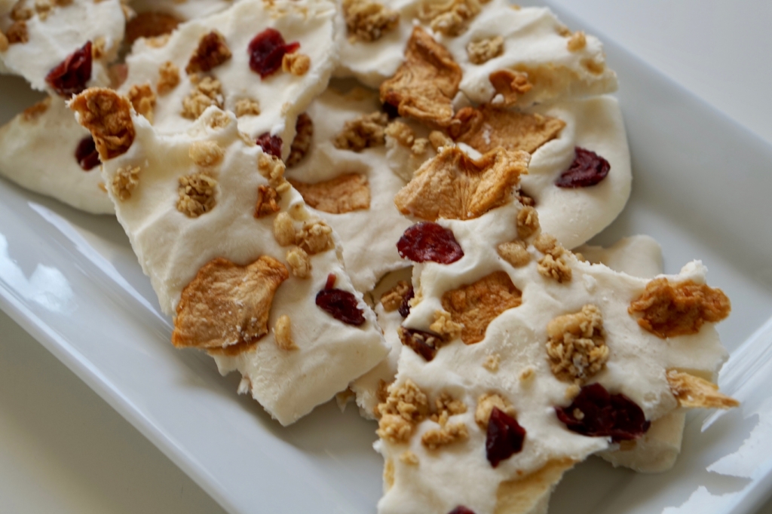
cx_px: 386
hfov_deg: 27.0
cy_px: 257
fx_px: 1608
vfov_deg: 18.2
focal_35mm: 75
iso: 200
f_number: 4
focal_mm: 50
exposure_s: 1/80
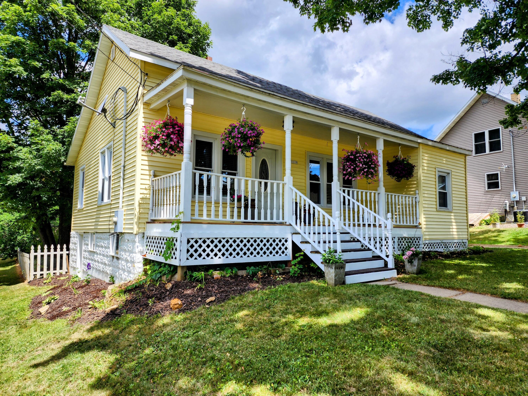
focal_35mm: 23
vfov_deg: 58.9
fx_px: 351
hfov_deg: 73.9
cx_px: 264
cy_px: 198
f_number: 1.8
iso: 12
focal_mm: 6.4
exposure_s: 1/829
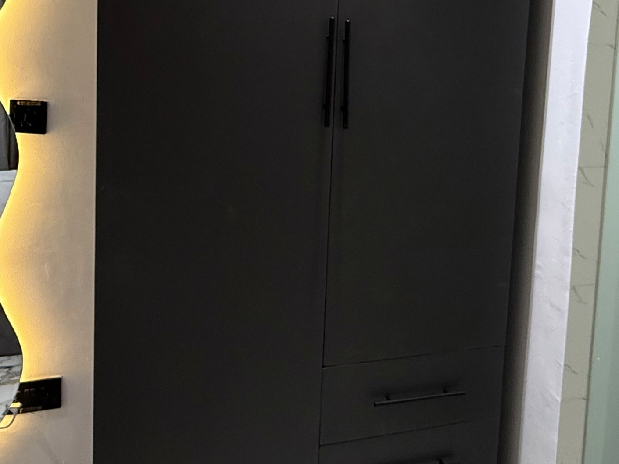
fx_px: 715
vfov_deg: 35.3
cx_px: 429
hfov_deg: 45.8
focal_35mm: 40
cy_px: 126
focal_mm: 2.22
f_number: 2.2
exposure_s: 1/50
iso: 320
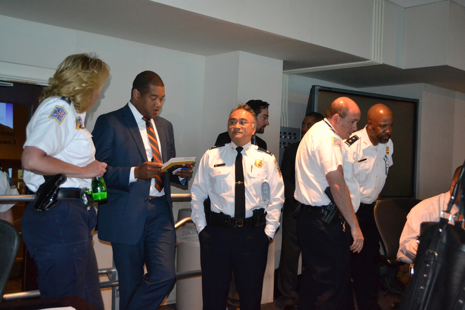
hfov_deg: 45.0
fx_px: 562
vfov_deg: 30.8
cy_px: 155
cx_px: 232
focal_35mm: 44
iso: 3200
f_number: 4.5
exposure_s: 1/60
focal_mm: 29
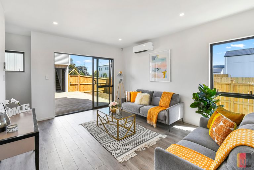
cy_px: 85
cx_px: 127
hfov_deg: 100.4
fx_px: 106
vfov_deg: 77.3
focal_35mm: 15
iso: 400
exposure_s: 1/25
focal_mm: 10
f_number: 10
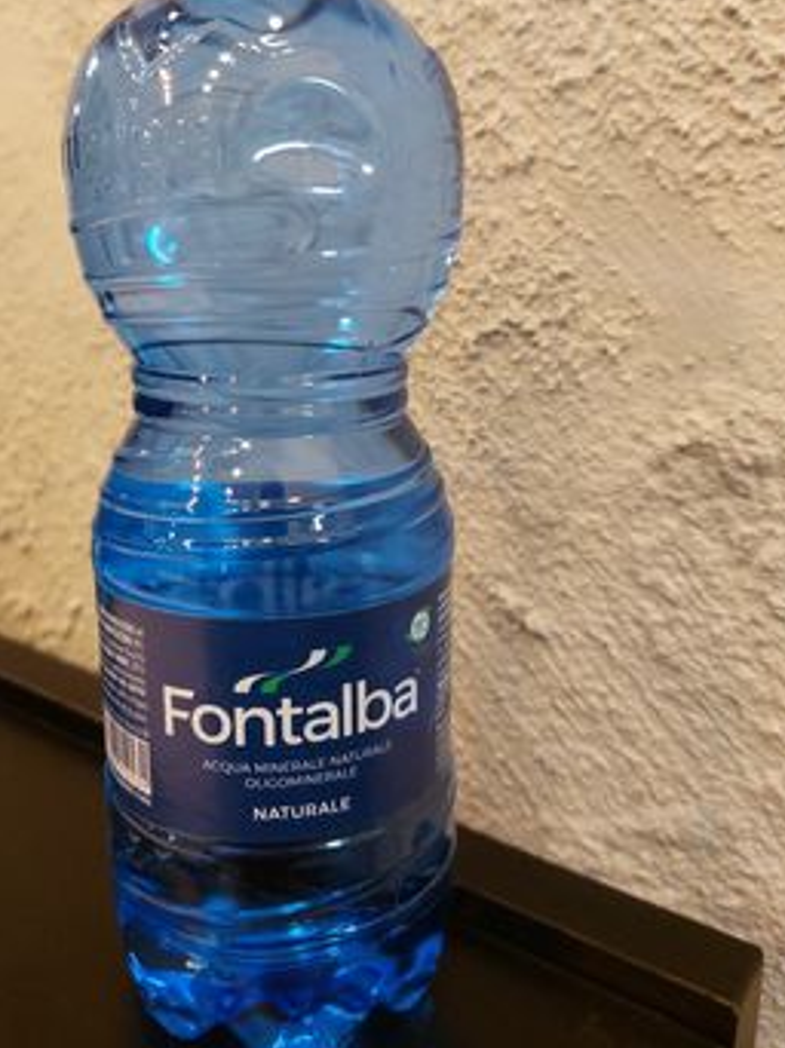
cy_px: 431
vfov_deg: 59.6
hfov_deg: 46.6
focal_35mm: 30
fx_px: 908
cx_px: 337
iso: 250
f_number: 1.8
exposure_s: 1/100
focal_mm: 5.23
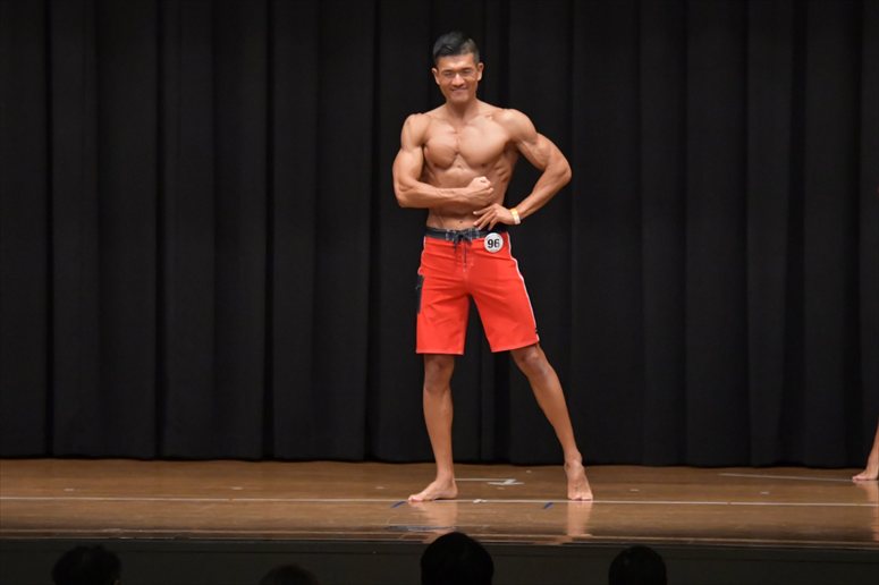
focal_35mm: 202
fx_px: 4930
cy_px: 292
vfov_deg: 6.8
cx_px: 440
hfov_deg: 10.2
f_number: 5.6
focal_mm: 135
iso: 6400
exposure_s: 1/400
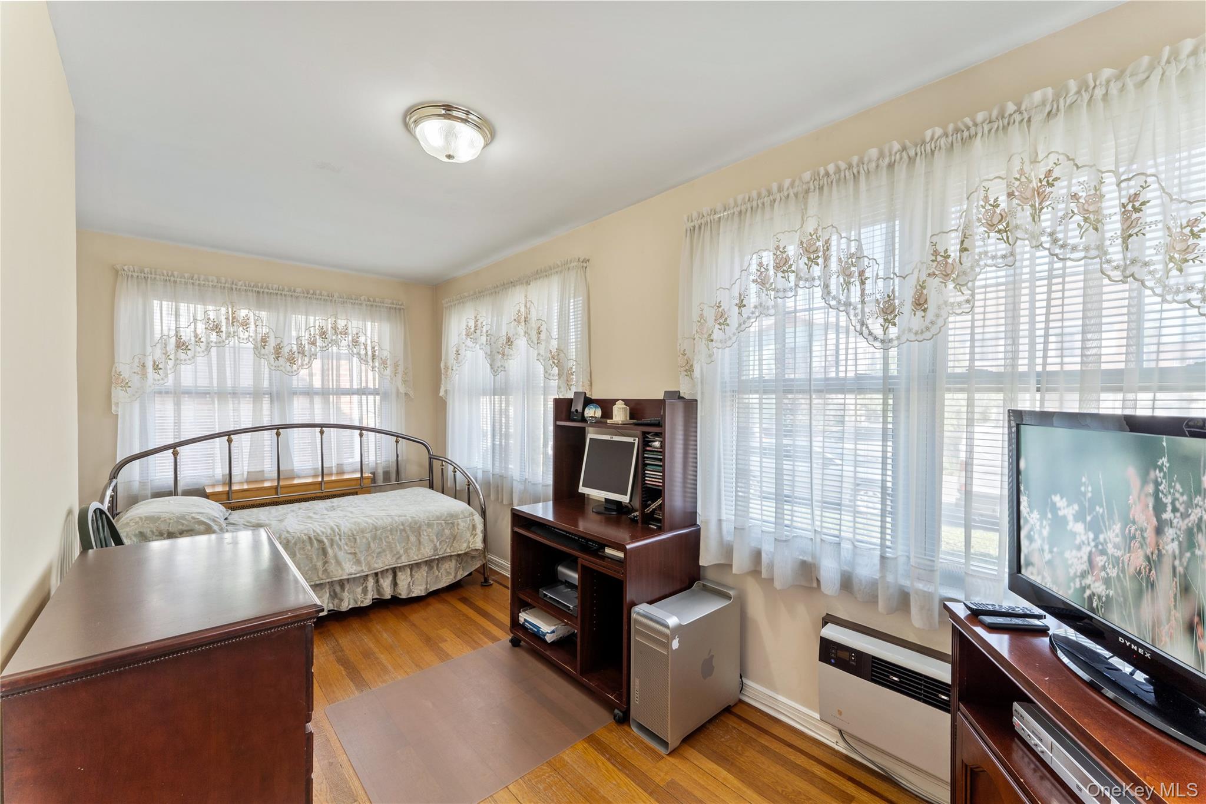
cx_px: 603
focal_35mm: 14
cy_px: 402
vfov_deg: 81.2
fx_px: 469
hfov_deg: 104.3
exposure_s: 1/2
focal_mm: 14
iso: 100
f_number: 11
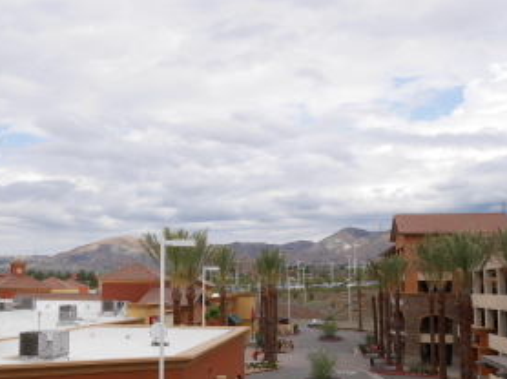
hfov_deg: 35.1
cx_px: 151
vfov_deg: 27.0
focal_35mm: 54
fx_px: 790
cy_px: 221
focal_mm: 15
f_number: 8
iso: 200
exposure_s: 1/500
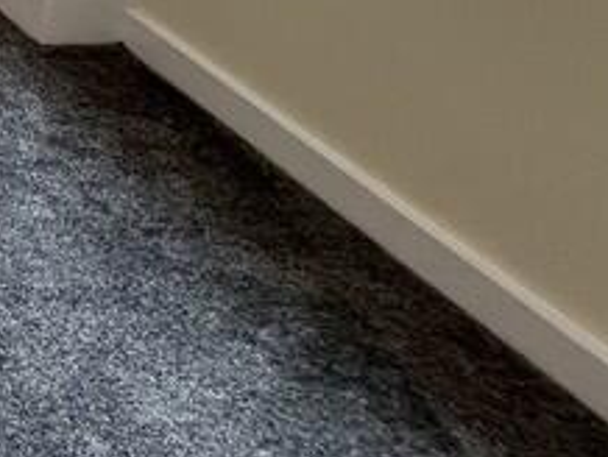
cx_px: -658
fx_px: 1073
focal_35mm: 61
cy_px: -337
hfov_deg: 18.2
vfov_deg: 19.1
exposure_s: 1/99
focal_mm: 1.57
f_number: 1.8
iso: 80
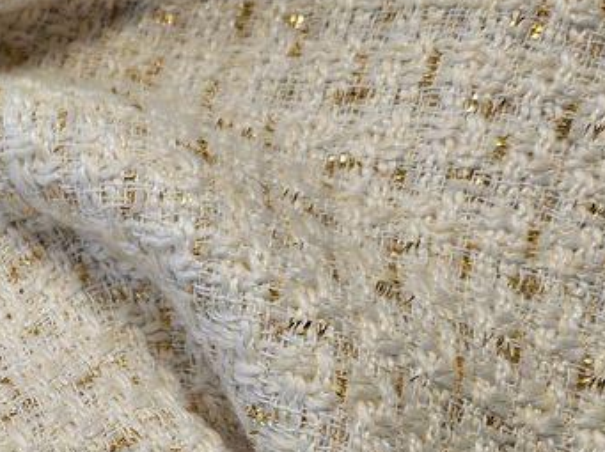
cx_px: -20
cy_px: 424
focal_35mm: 53
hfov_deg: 32.8
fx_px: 925
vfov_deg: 26.4
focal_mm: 5
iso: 80
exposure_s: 1/100
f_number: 1.8
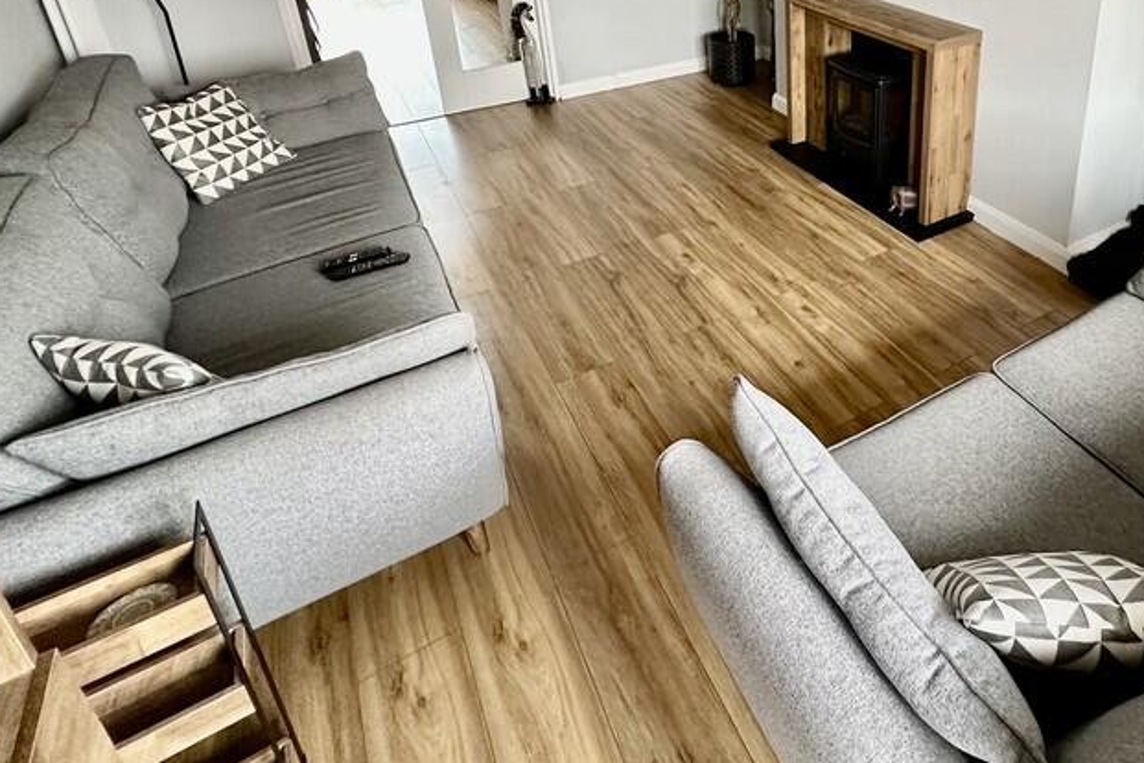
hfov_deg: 69.8
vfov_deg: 49.1
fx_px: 763
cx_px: 831
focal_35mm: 24
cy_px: 120
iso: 320
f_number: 2.2
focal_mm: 2.22
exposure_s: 1/99
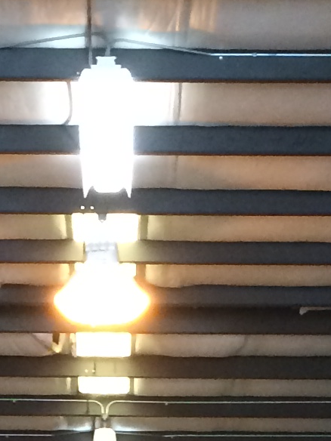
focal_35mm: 162
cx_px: 102
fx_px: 2065
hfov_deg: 9.2
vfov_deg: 11.2
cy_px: 840
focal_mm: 4.15
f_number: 2.2
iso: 200
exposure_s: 1/30
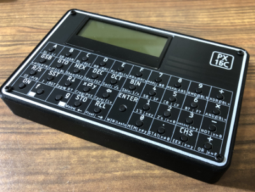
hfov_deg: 63.4
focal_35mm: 28
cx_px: 128
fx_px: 206
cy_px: 96
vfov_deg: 49.7
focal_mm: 4
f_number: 1.8
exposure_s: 1/15
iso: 40
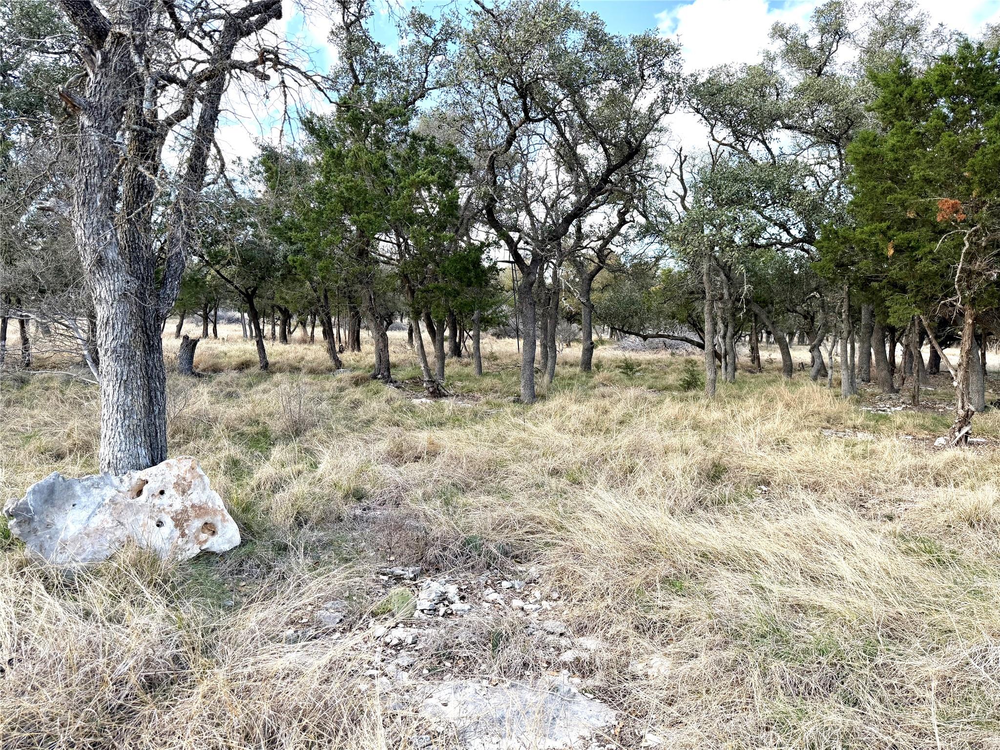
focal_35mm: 24
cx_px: 500
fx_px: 693
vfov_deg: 56.8
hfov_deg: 71.6
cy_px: 375
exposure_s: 1/1075
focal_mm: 6.76
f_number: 1.78
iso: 100
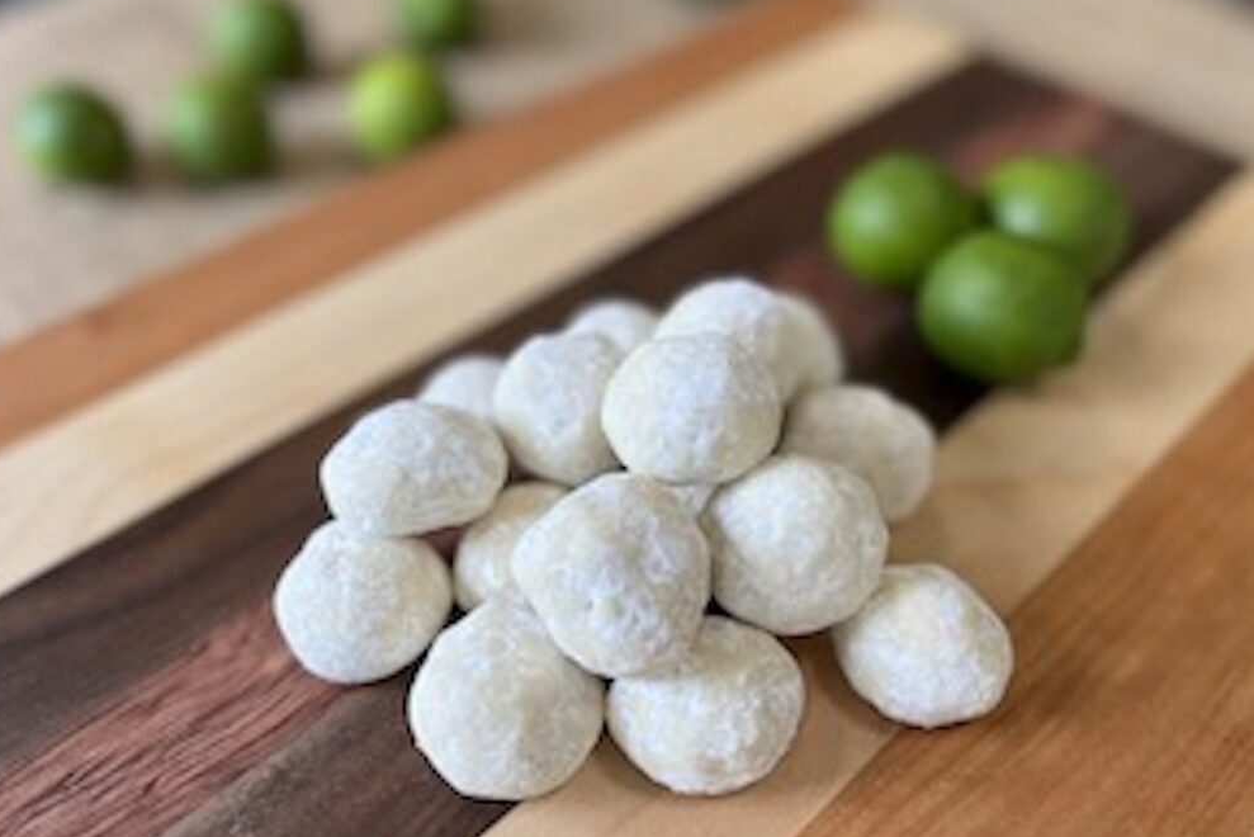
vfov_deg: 46.3
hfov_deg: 65.5
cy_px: 467
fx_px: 976
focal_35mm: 28
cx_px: 615
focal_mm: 5.7
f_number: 1.5
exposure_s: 1/144
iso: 32
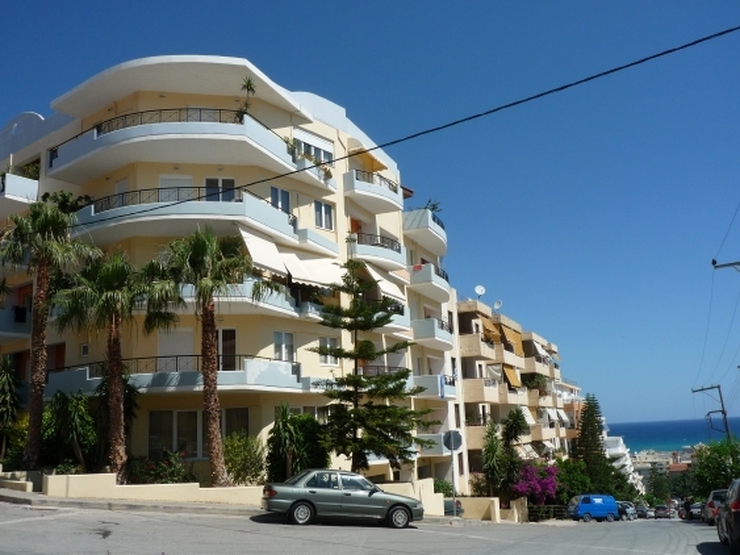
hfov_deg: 56.8
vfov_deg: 44.1
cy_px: 287
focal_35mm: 32
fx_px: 684
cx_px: 359
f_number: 5.6
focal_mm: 5.3
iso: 100
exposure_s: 1/800
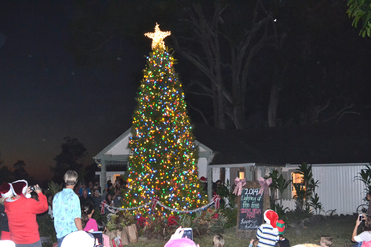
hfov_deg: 37.9
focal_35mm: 52
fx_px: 541
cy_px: 124
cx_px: 186
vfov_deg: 25.8
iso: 3200
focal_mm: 35
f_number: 5
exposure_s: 1/60
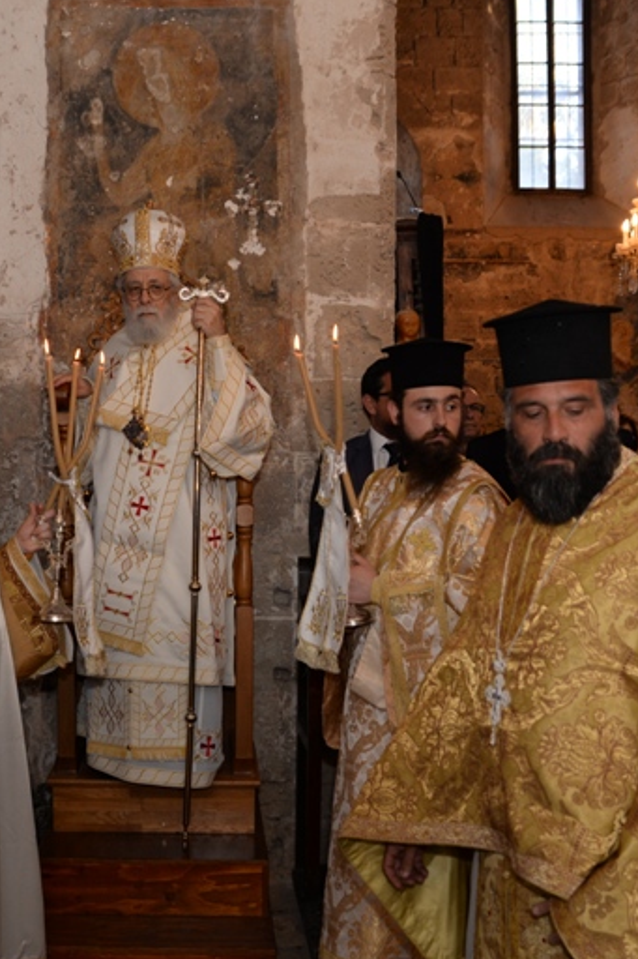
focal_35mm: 45
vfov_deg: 43.6
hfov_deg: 29.4
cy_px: 499
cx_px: 170
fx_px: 1197
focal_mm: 24
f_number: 4.5
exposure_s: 1/200
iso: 500
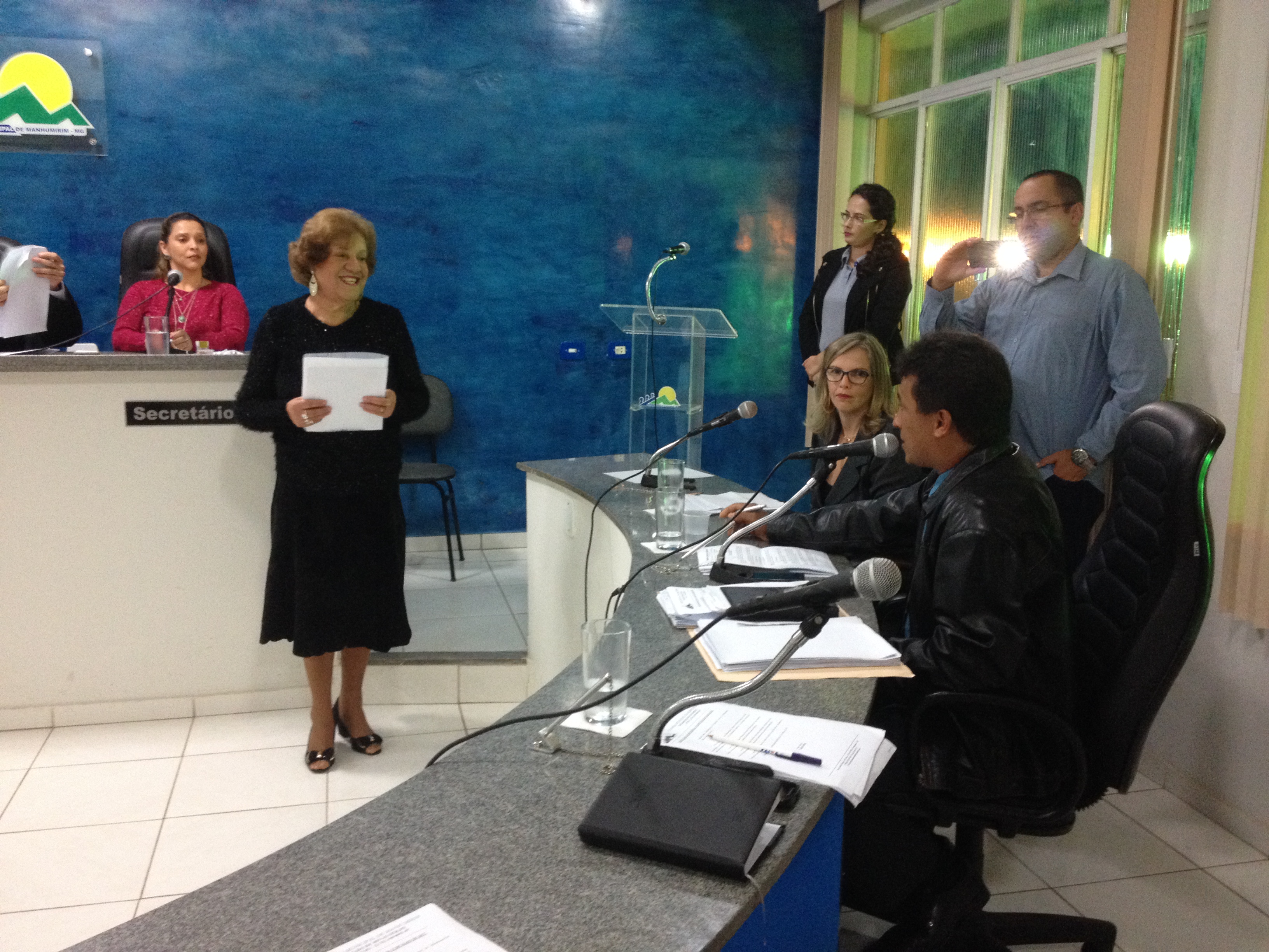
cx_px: 634
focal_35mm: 35
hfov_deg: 52.6
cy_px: 476
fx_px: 1283
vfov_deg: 40.7
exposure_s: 1/20
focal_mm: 4.28
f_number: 2.4
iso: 250
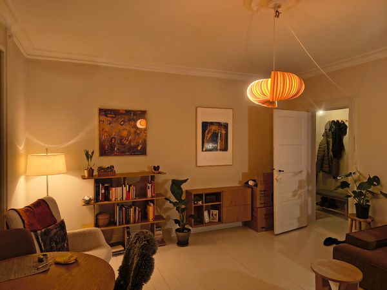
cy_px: 145
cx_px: 194
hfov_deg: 71.6
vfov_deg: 56.8
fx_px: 268
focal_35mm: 24
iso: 501
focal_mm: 5.56
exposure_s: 1/50
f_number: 1.8
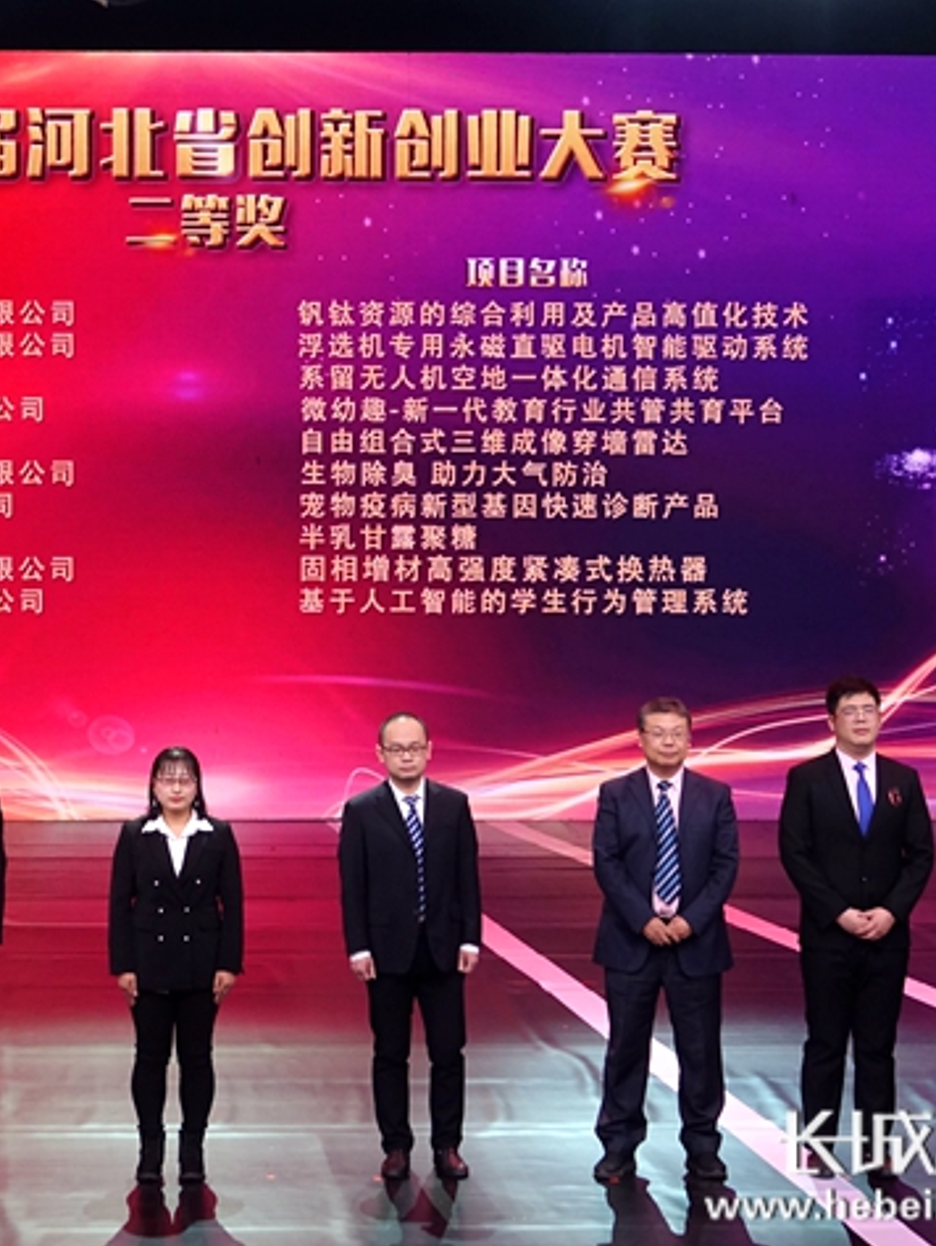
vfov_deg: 22.0
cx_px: 187
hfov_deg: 16.5
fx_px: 3206
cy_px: 628
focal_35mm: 89
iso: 320
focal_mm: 22.19
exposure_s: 1/80
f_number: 3.5
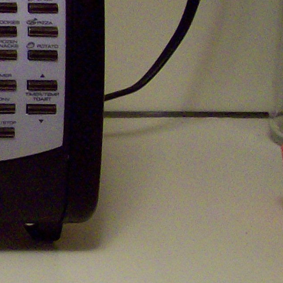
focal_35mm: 141
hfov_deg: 11.0
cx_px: -322
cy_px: 128
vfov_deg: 12.4
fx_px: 1304
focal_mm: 6
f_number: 2.7
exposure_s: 1/9.18
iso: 160
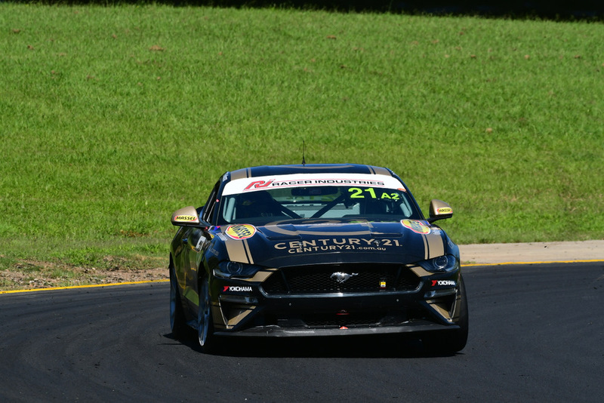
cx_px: 302
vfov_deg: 3.2
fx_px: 7301
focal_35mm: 435
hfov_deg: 4.7
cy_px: 202
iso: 320
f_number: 11
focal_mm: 290
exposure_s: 1/640
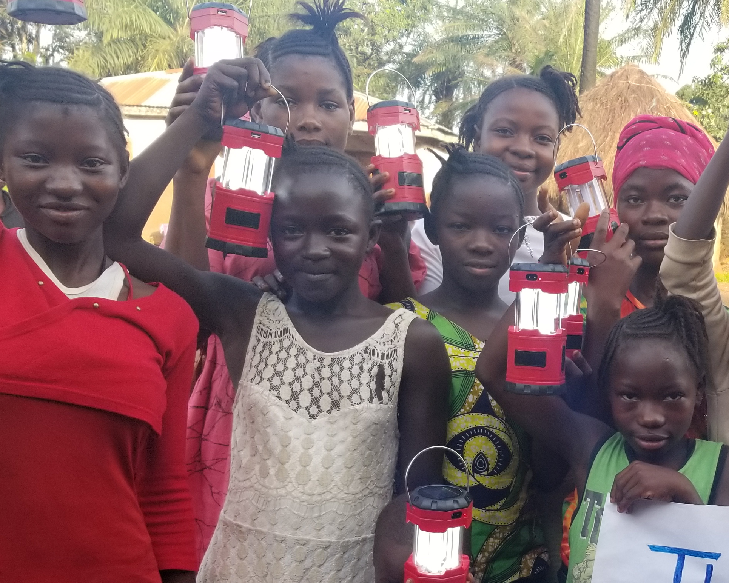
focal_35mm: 53
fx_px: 1144
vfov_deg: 28.2
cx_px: 643
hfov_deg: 33.6
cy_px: 440
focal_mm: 4.25
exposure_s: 1/244
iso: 50
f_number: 1.7
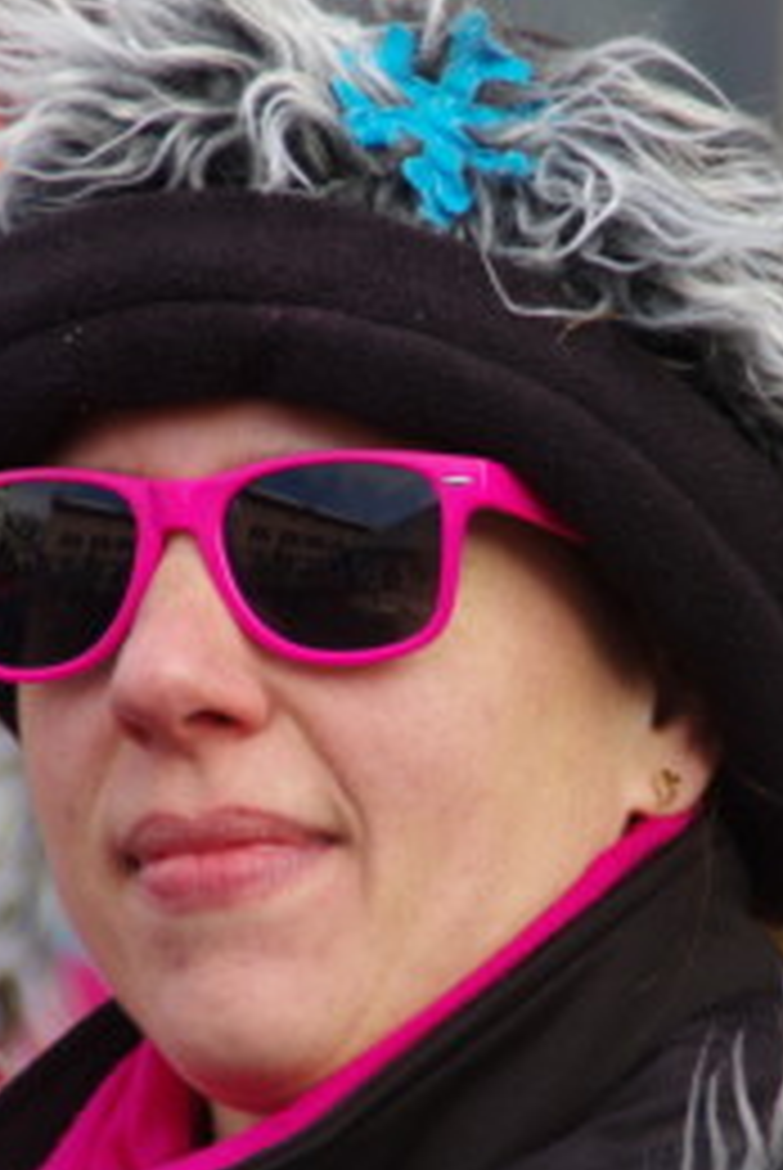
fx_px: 18708
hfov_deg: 2.4
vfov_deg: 3.6
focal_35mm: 575
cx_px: 522
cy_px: 704
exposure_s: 1/250
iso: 200
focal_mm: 200
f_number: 6.3
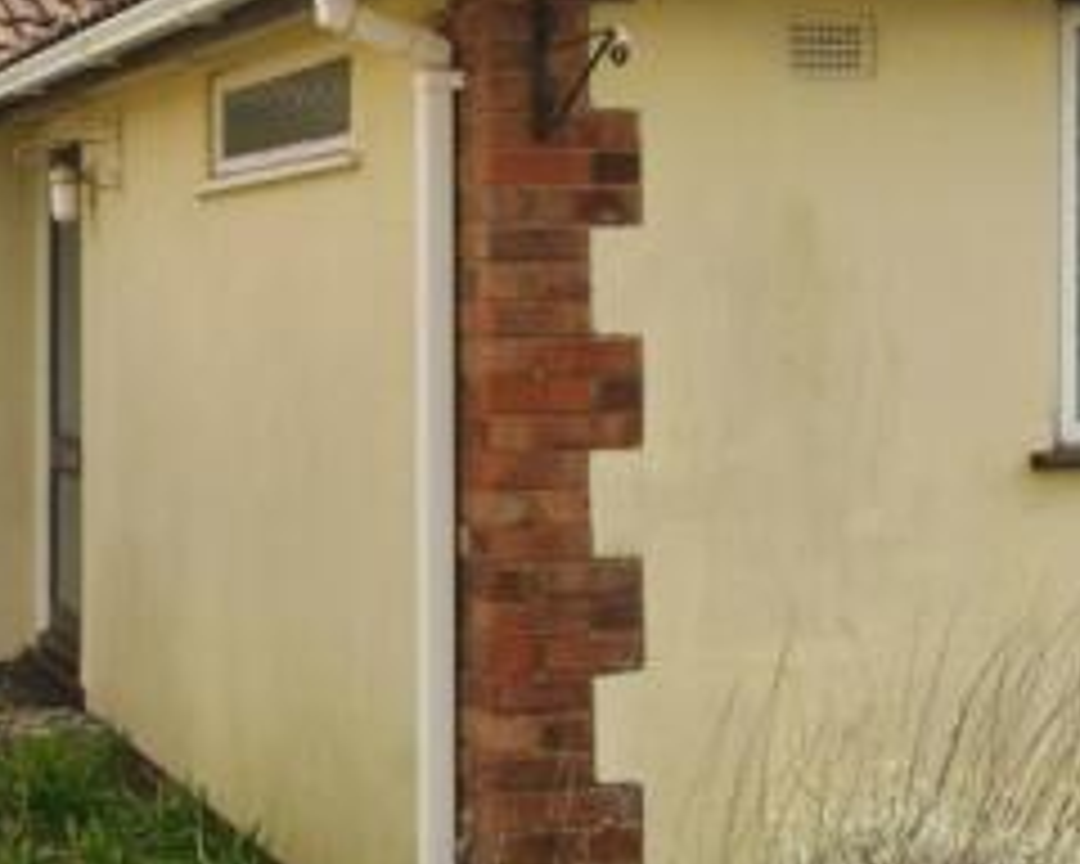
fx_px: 2046
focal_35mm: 64
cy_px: 284
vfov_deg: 23.7
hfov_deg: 28.3
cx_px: 86
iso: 125
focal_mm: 16
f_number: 9
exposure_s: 1/200
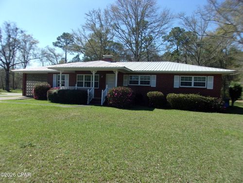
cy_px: 92
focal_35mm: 27
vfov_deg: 51.4
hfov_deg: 65.3
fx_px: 190
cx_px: 122
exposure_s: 1/200
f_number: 10.4
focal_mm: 4.9
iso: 200
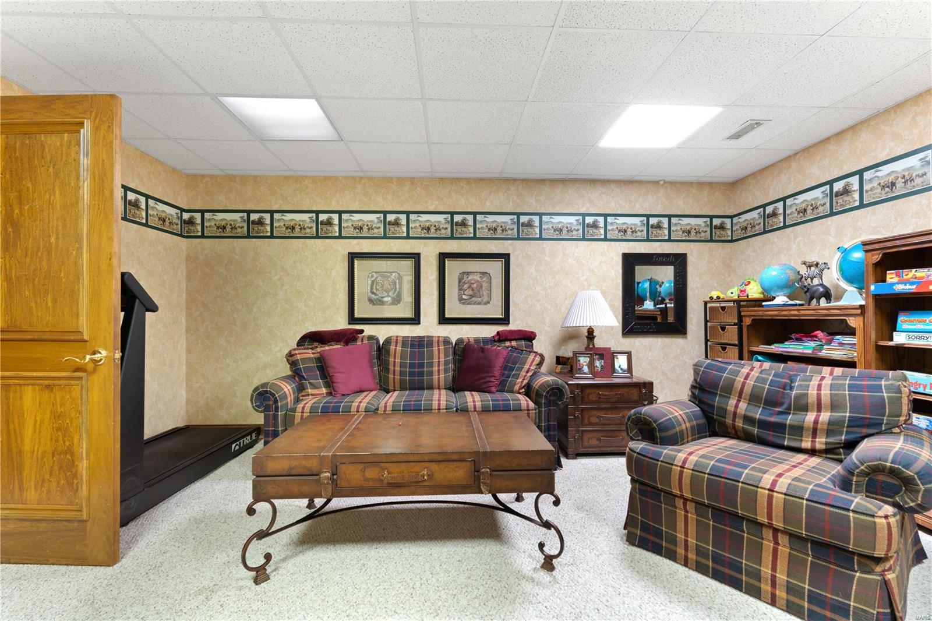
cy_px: 310
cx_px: 466
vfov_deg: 73.7
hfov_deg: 96.7
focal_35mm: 16
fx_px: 414
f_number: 8
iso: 400
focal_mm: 16
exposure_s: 4
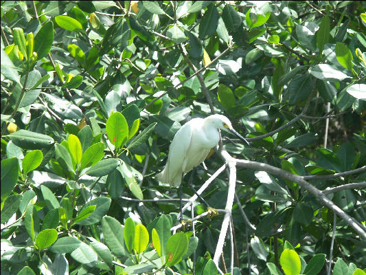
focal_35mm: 170
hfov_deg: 11.6
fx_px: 1798
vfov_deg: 8.7
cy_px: 138
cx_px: 183
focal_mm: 42.93
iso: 100
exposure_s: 1/250
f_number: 5
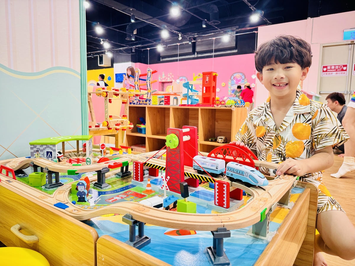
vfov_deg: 56.8
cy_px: 133
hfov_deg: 71.6
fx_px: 246
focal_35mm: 24
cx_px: 178
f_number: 1.78
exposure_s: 1/60
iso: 250
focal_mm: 6.76
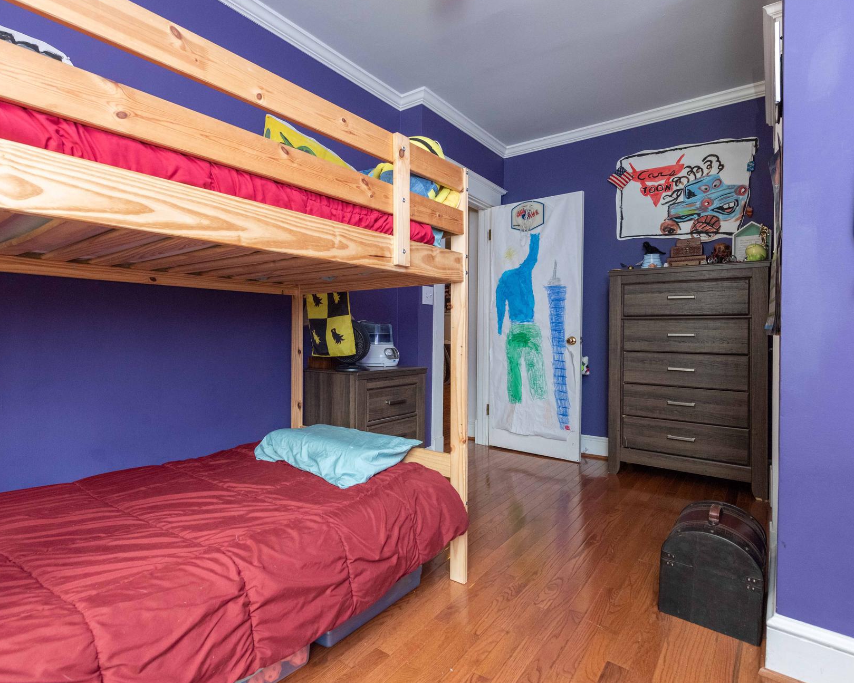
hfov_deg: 83.2
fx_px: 480
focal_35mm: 19
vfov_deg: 70.8
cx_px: 408
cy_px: 328
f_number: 5.6
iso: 2500
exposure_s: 1/200
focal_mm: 16
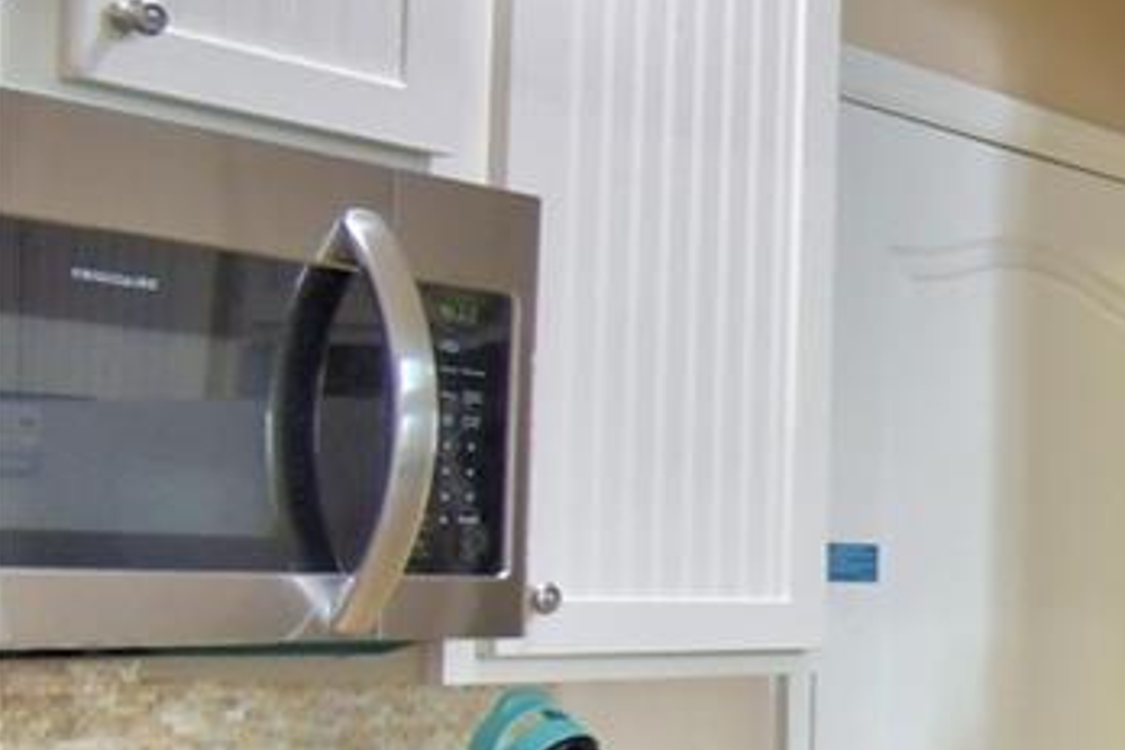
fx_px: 2156
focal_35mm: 69
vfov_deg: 19.6
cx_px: 2580
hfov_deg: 16.1
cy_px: 572
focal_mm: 10
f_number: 4.5
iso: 400
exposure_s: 1/30
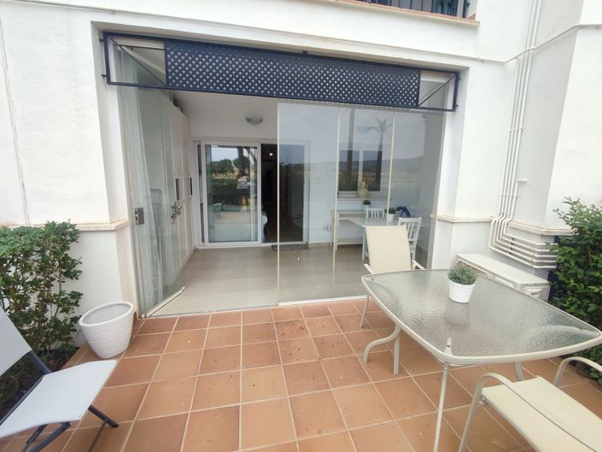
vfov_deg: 78.1
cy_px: 226
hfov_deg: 94.5
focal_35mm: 16
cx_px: 301
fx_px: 278
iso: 50
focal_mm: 1.65
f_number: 2.2
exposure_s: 1/423
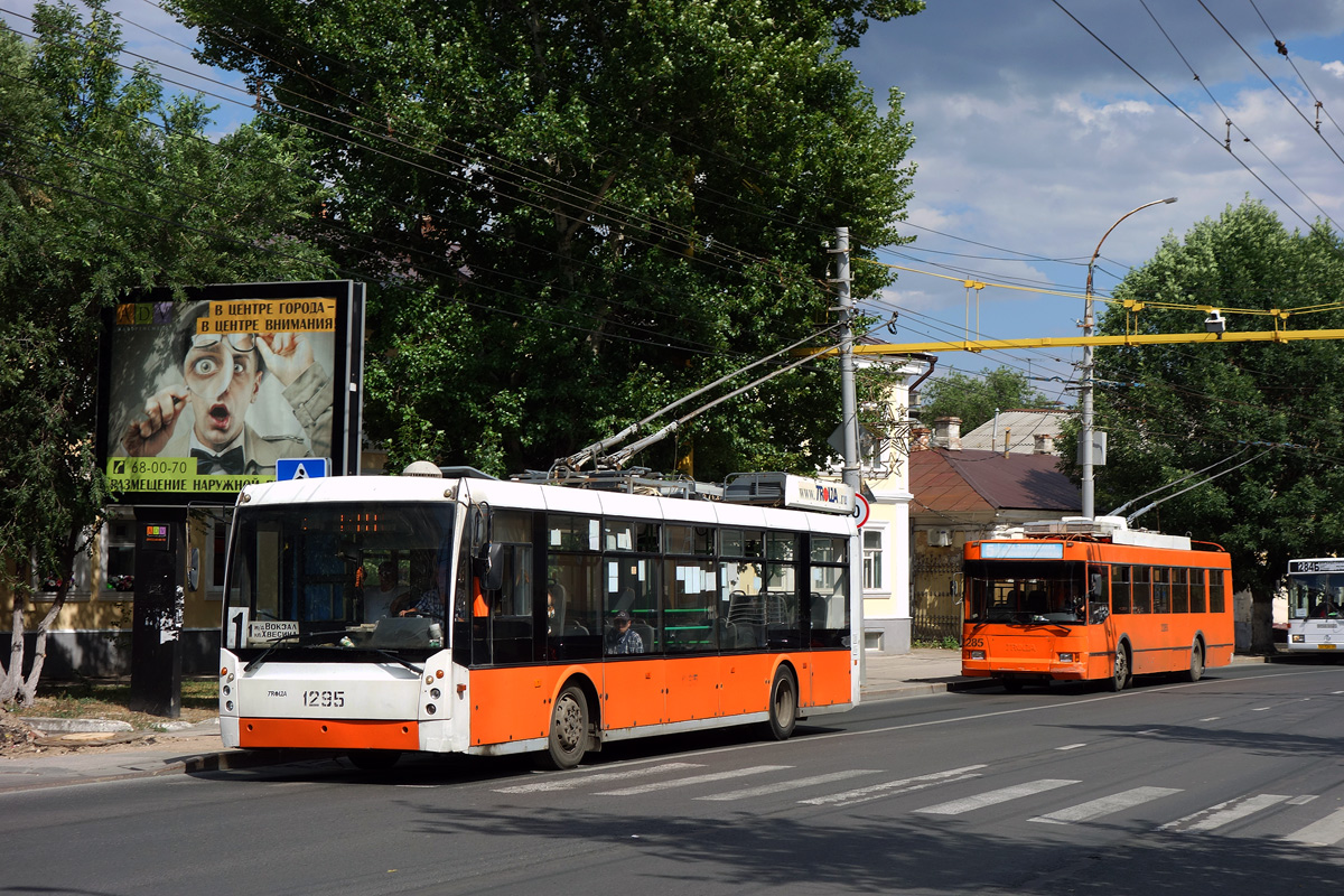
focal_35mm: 65
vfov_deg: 20.9
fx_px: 2426
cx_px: 672
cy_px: 448
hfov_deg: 31.0
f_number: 5.6
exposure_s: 1/500
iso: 125
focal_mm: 24.11
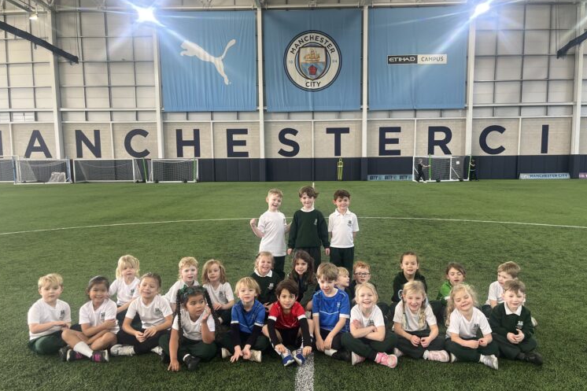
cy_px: 216
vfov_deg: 44.9
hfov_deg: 63.7
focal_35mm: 29
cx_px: 303
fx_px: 473
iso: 80
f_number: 1.6
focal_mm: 5.1
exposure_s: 1/121
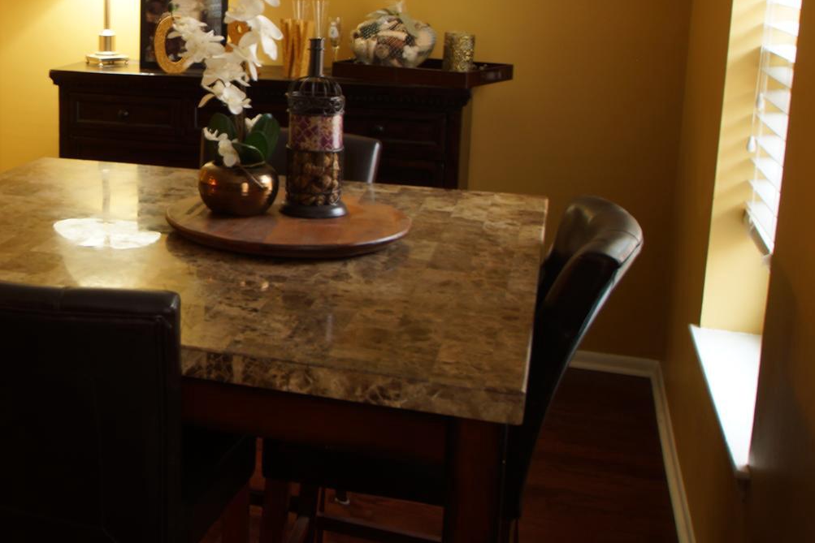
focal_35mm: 49
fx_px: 1109
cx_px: 77
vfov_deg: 27.2
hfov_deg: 37.6
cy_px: 149
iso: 100
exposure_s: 1/3
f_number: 5.6
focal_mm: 16
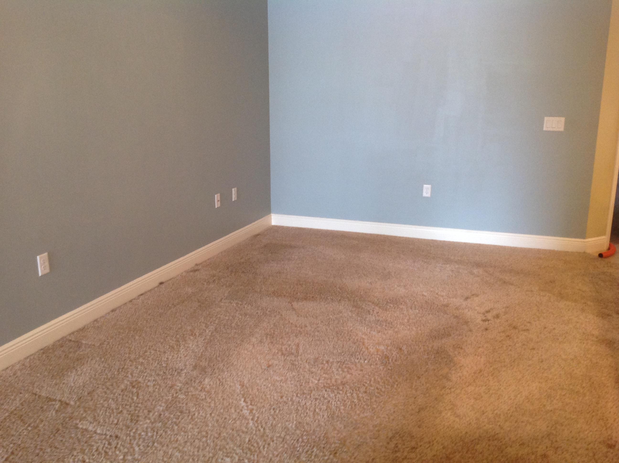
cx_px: 310
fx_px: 625
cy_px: 232
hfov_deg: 52.7
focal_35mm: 35
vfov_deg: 40.6
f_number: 2.4
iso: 160
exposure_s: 1/15
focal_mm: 4.28
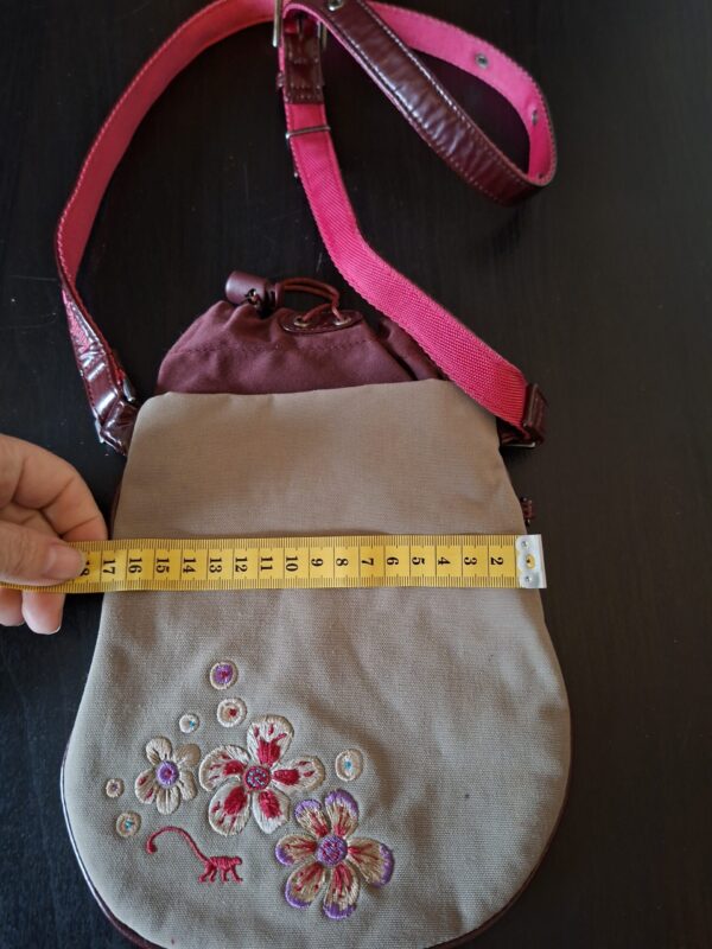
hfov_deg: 58.9
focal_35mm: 23
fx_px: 631
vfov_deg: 73.9
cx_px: 356
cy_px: 474
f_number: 1.8
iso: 800
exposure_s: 1/24
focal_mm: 5.54
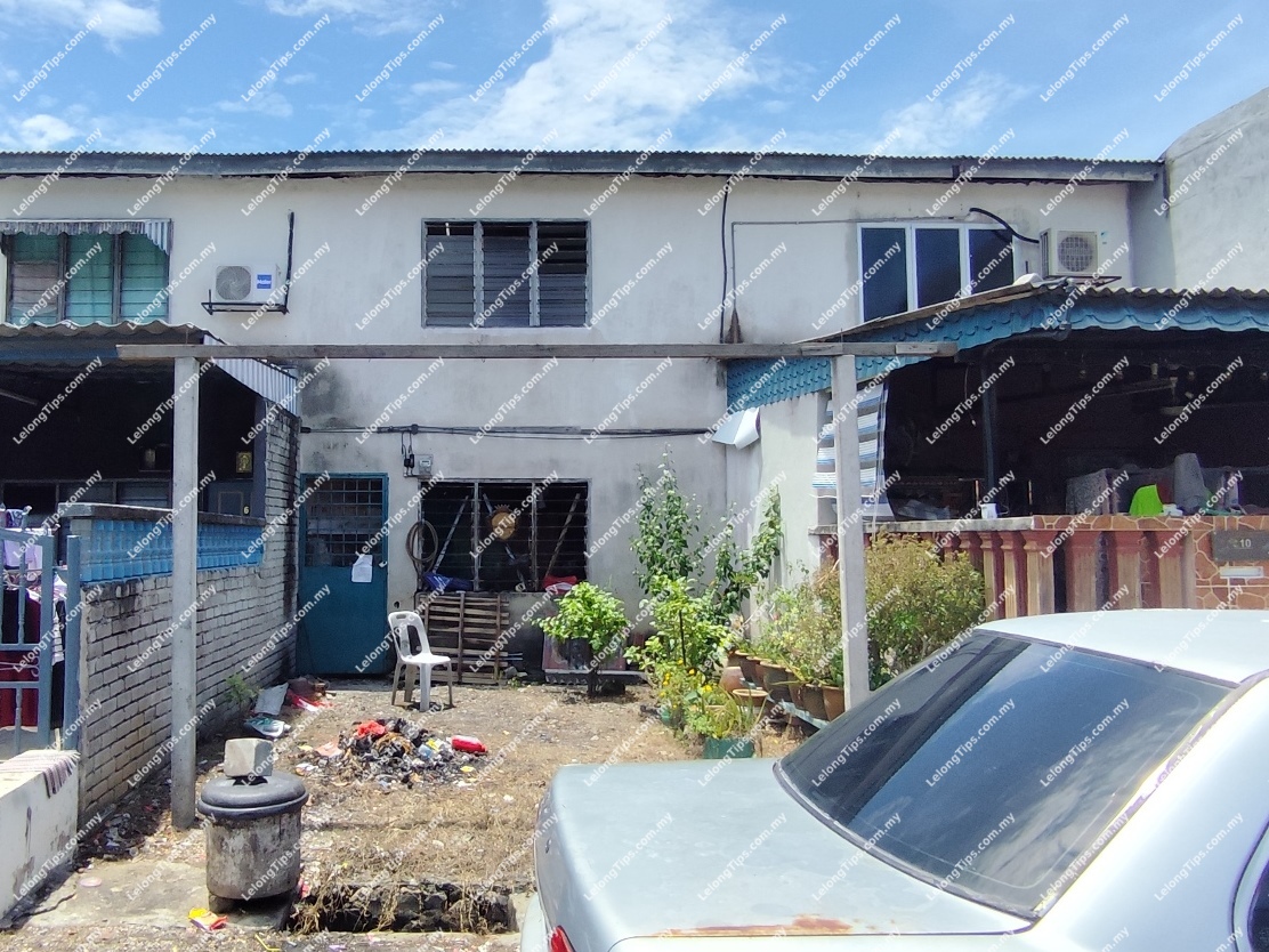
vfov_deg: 58.9
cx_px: 634
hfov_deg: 73.9
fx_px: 843
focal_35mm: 23
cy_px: 476
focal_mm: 1.65
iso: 50
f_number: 2.2
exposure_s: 1/1854
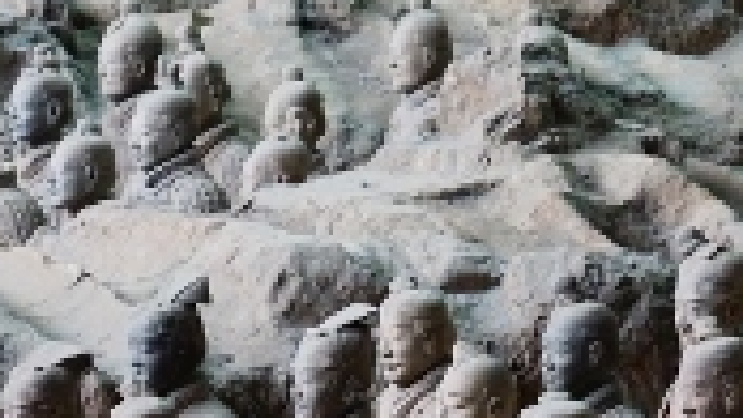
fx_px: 9602
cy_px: 352
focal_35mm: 487
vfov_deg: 2.5
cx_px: 406
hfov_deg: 4.4
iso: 3200
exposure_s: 1/160
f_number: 5.6
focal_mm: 135
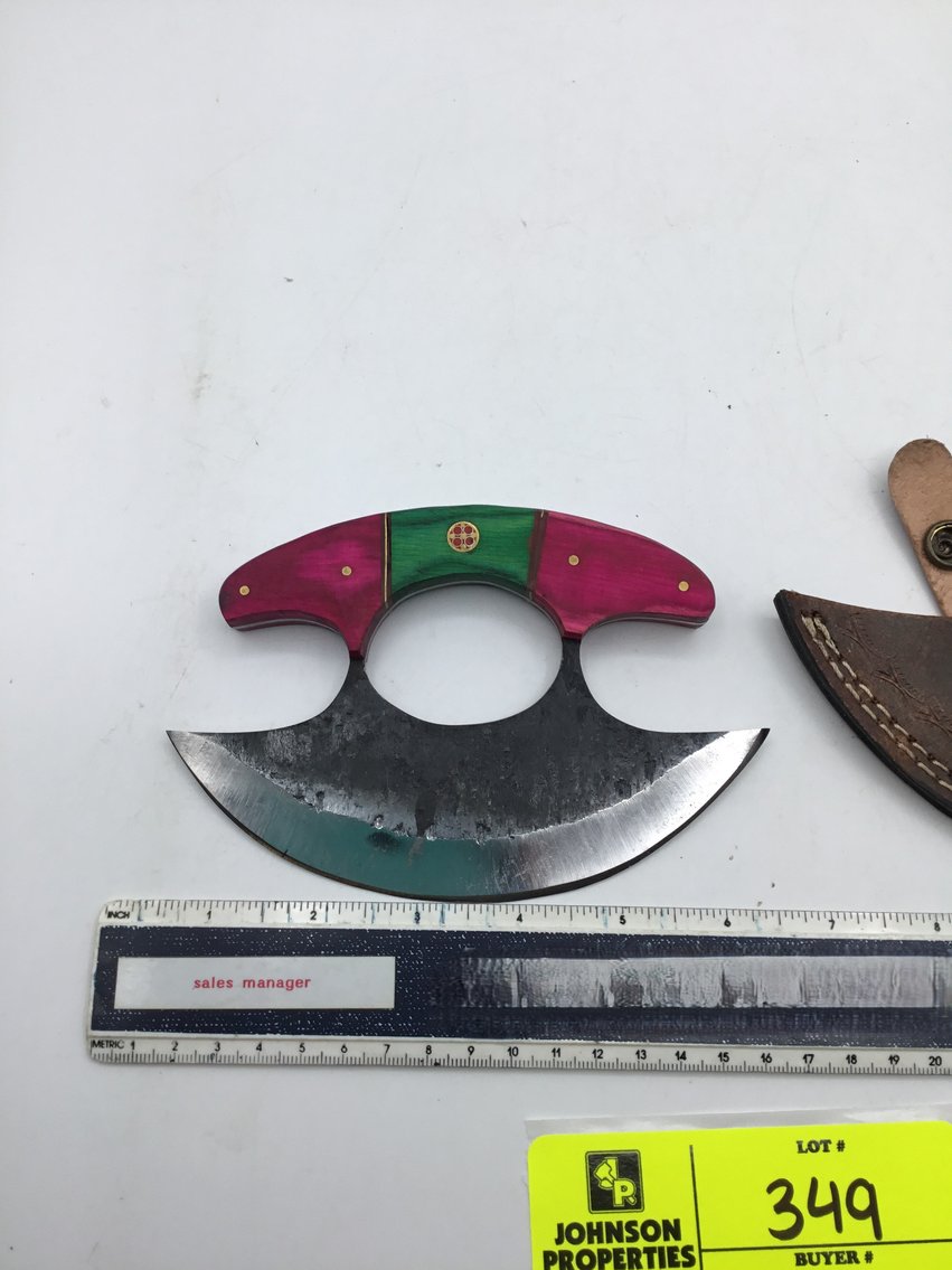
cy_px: 635
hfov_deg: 45.4
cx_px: 476
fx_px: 1137
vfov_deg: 58.4
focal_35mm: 31
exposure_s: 1/120
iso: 25
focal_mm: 3.3
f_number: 2.4
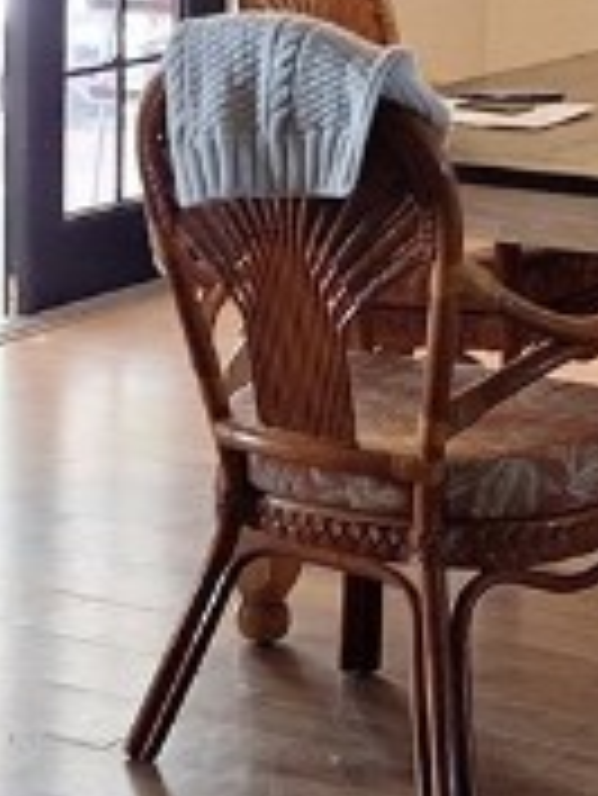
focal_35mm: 133
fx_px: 3060
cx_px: -171
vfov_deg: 14.8
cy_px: 256
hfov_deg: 10.9
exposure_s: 1/30
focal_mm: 5.54
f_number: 1.8
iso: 200
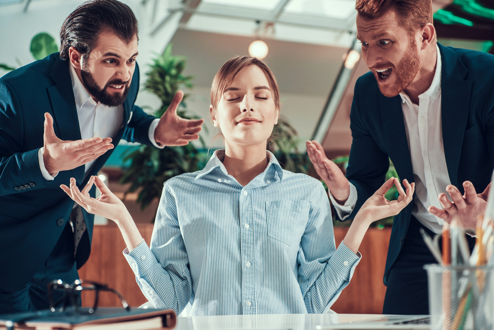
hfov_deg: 35.6
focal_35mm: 56
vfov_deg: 24.2
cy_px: 165
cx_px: 247
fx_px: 769
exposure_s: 1/80
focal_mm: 56
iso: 100
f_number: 4
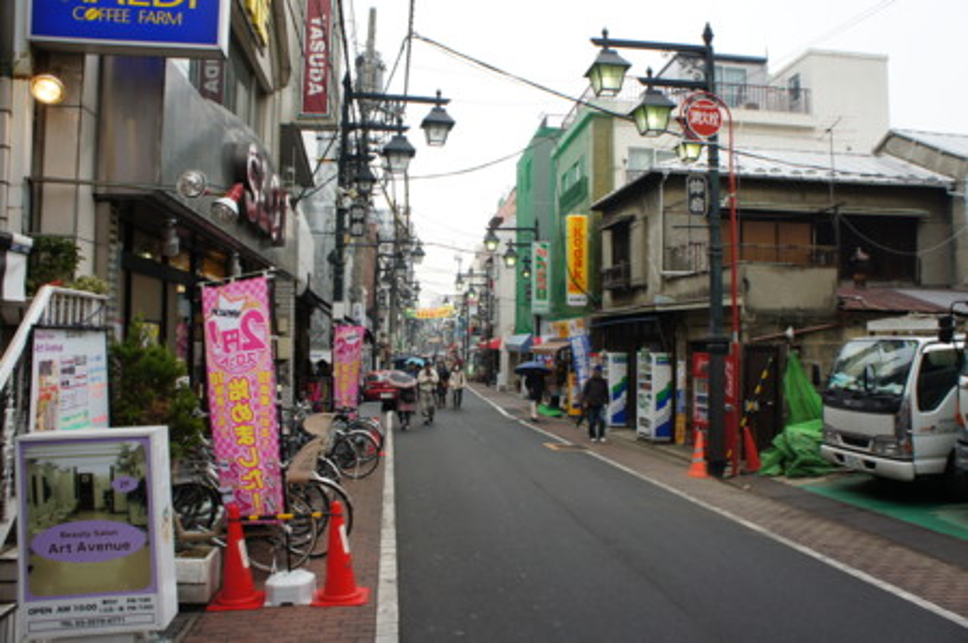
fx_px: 725
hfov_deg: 67.4
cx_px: 484
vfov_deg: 47.8
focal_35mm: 27
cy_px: 322
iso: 200
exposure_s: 1/40
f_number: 8
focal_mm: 18
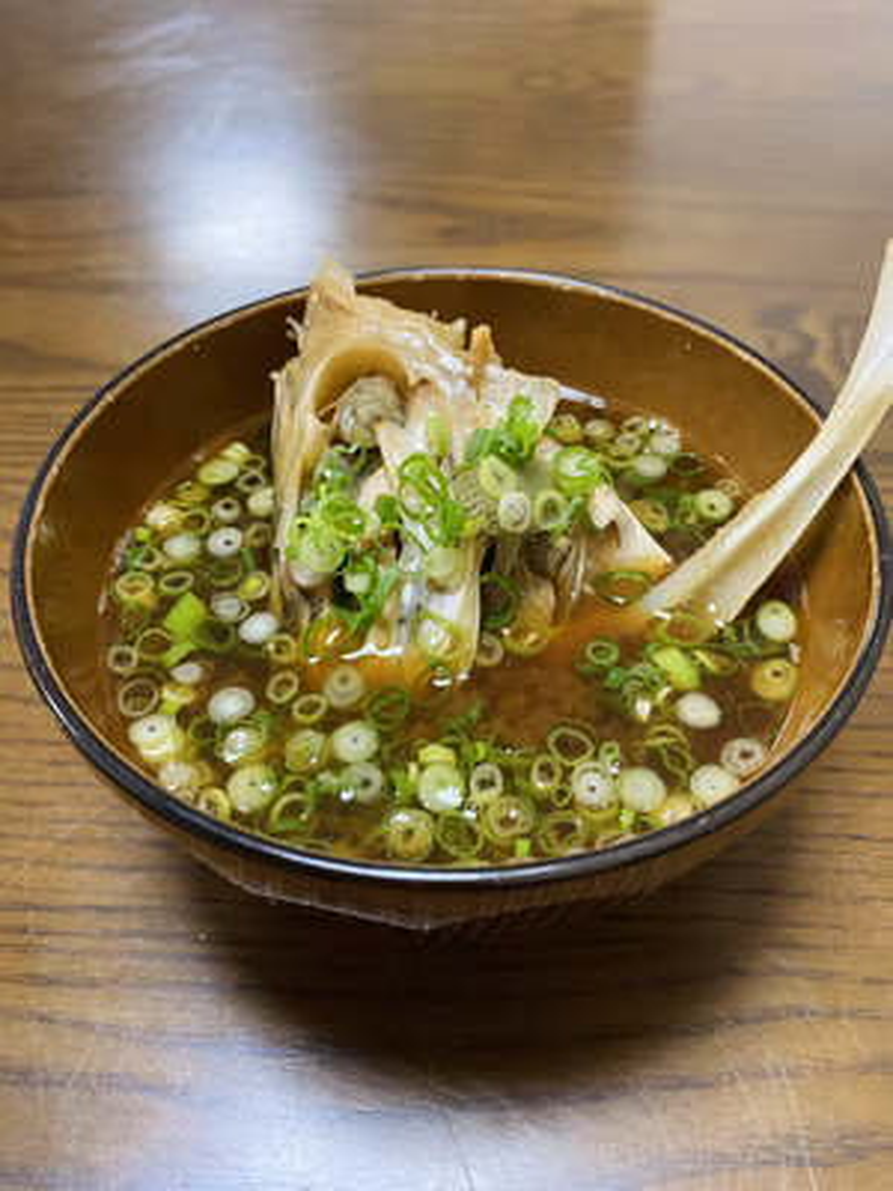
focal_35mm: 26
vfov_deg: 67.3
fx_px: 894
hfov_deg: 53.1
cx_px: 446
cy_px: 596
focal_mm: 4.25
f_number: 1.8
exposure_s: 1/60
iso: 320
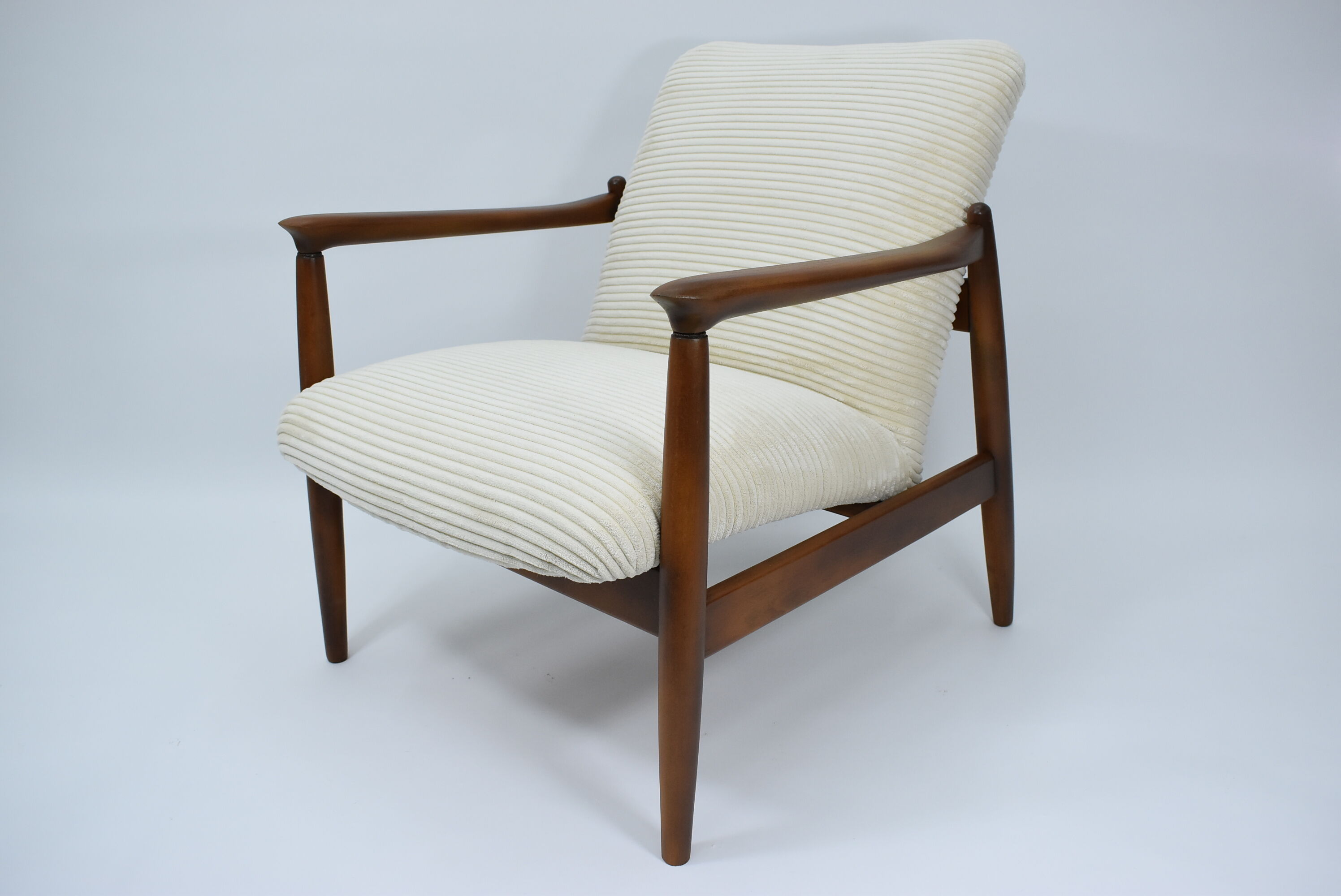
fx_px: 1174
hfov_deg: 59.5
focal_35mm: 32
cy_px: 448
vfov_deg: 41.8
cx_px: 670
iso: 800
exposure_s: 1/125
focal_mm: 21
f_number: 5.6
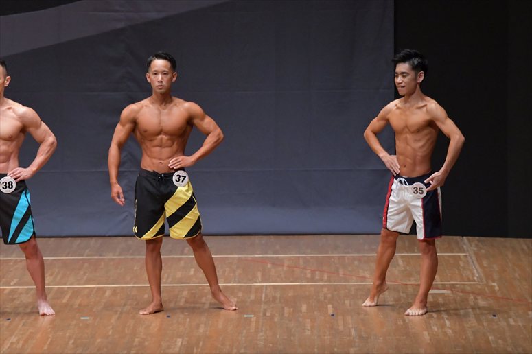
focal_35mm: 255
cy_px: 177
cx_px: 266
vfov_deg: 5.4
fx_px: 3767
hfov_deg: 8.1
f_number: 5.6
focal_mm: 170
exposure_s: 1/400
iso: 6400
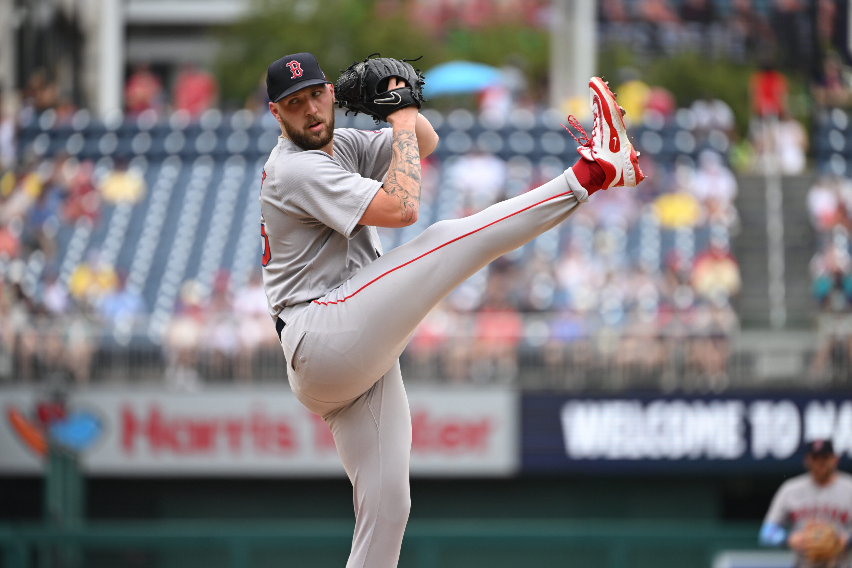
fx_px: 9466
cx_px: 426
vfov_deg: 3.4
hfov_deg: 5.2
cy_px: 284
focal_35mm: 400
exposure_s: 1/2000
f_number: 4
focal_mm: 400
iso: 640
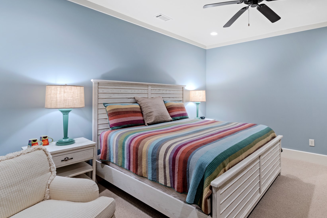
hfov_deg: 82.9
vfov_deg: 61.6
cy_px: 93
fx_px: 182
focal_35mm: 20
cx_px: 197
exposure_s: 2.5
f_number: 8
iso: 250
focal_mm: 16
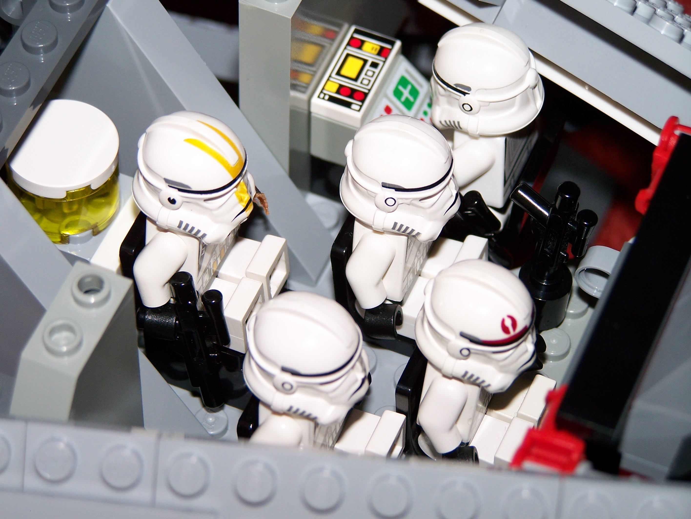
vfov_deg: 11.6
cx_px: 346
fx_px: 2557
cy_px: 260
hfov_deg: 15.4
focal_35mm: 128
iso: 80
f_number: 3.2
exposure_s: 1/100
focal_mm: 21.2
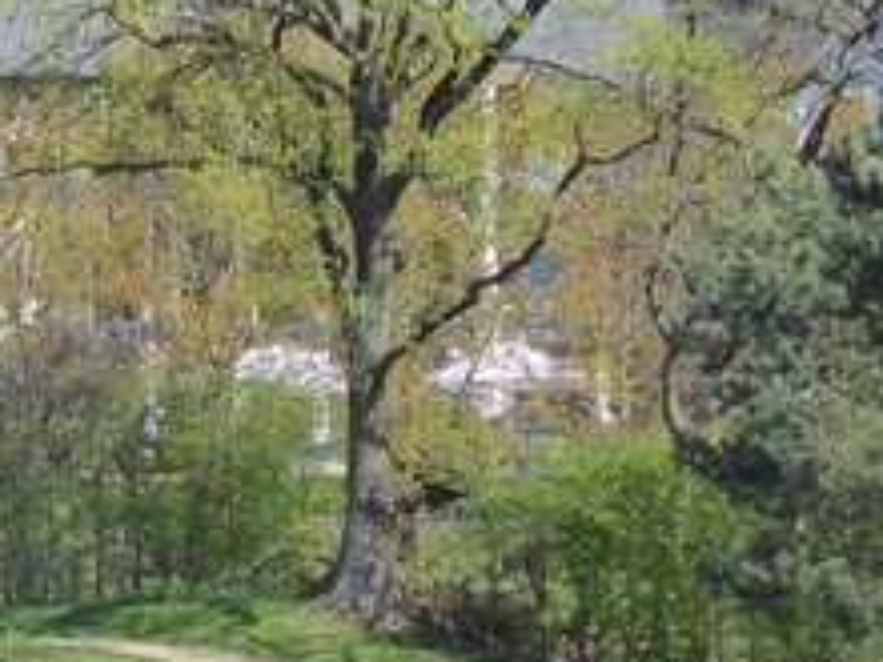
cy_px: 16
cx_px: -112
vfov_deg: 4.4
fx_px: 8698
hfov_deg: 5.8
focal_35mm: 341
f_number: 5.1
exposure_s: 1/320
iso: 160
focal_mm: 19
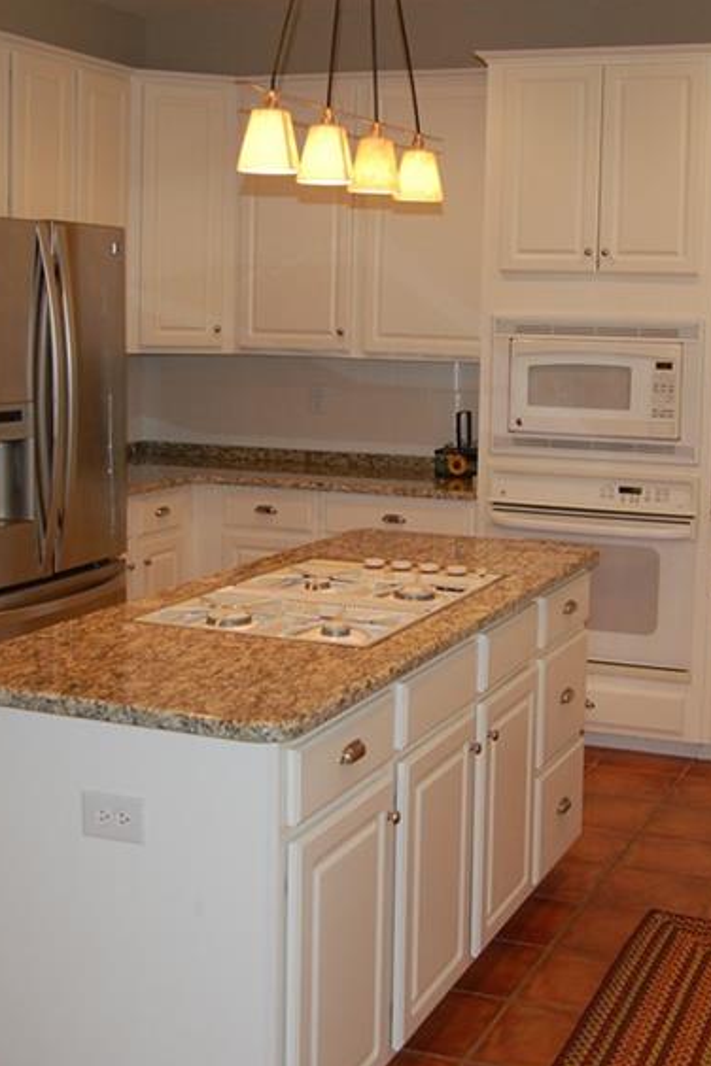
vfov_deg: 40.3
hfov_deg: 27.5
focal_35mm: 49
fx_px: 1452
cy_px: 456
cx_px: 433
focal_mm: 18
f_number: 3.5
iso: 400
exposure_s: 1/60
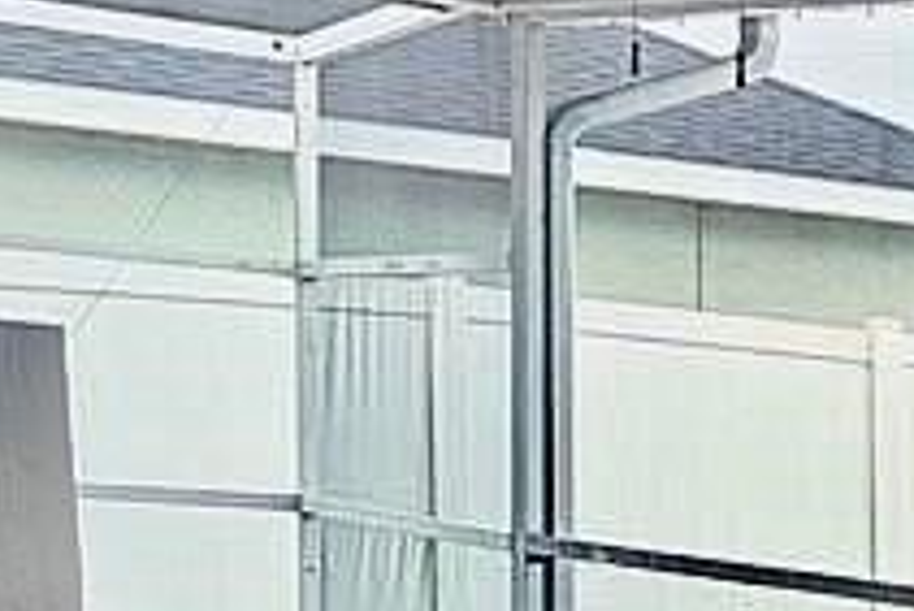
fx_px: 2947
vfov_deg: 11.3
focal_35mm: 116
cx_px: 2071
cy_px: 927
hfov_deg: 13.7
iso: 320
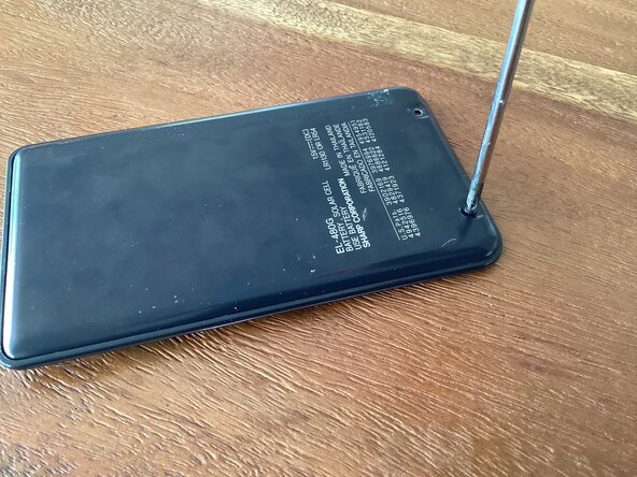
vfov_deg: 45.4
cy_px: 238
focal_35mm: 31
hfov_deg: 58.4
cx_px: 318
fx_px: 570
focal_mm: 3.3
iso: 400
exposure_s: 1/40
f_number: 2.4
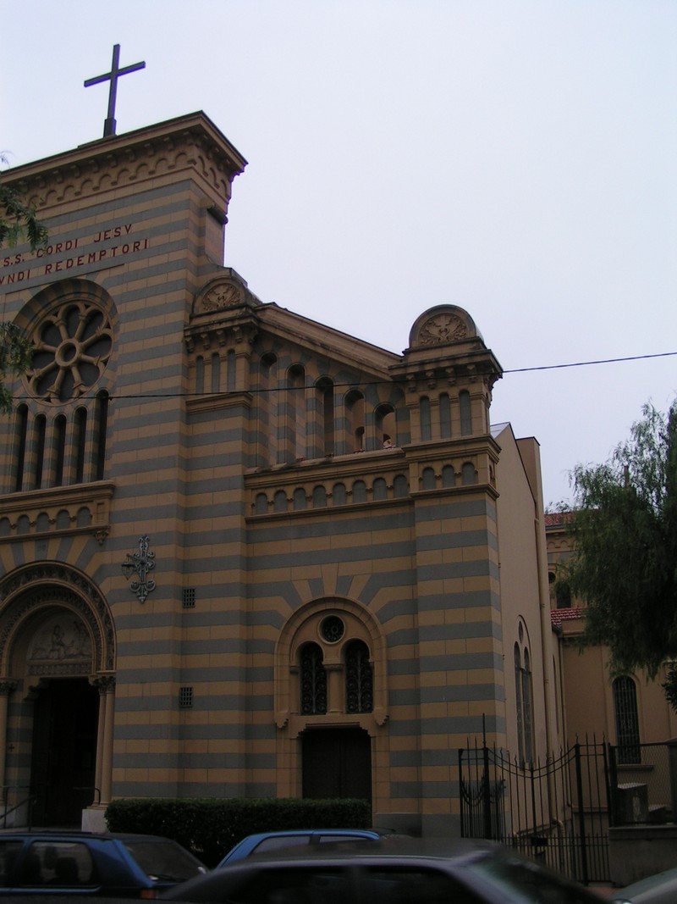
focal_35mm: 38
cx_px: 338
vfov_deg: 49.0
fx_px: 991
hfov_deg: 37.7
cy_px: 452
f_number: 4
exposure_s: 1/60
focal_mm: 5.8
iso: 50
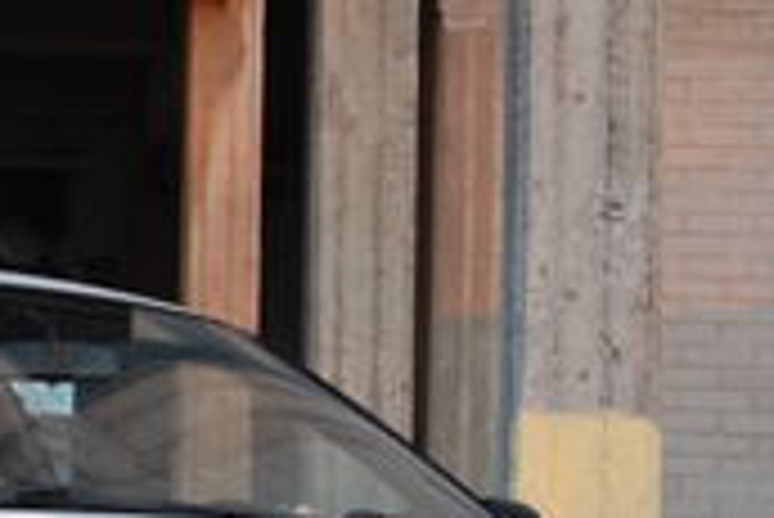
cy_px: 527
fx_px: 6240
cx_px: 54
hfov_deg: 7.1
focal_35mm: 290
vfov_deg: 4.7
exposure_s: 1/60
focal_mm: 52
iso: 400
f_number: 5.6
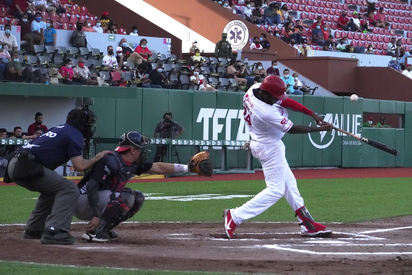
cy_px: 138
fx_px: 1957
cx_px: 206
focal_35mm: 171
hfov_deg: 12.0
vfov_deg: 8.0
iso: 6400
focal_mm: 114
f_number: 8
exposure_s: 1/4000
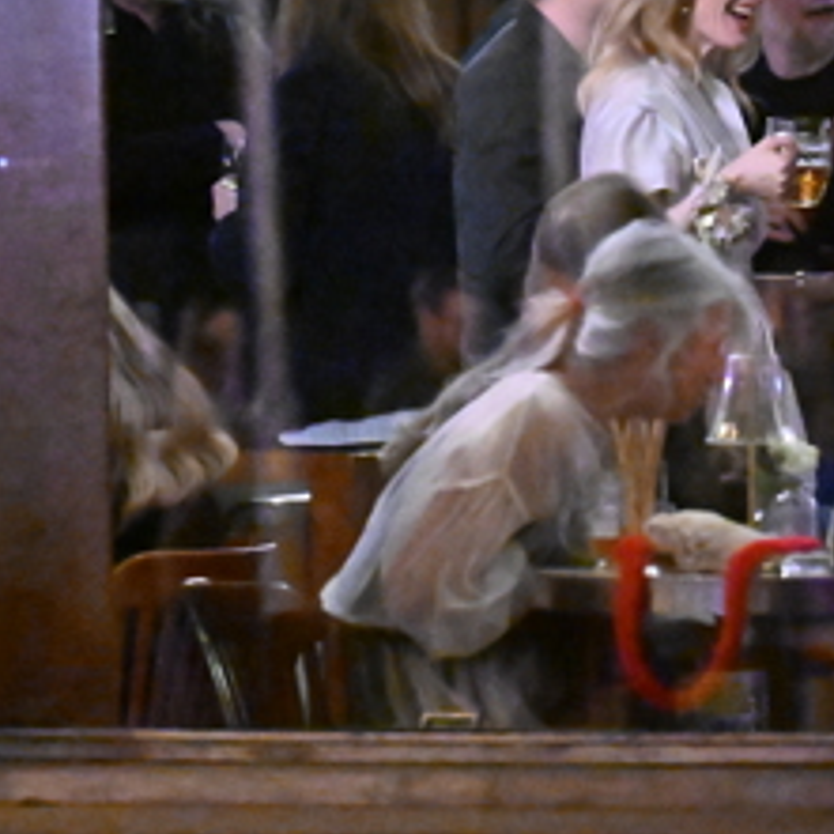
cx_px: 600
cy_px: 272
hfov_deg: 2.2
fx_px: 21670
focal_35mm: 795
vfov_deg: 2.2
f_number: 2.8
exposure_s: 1/250
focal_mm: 200
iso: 25600
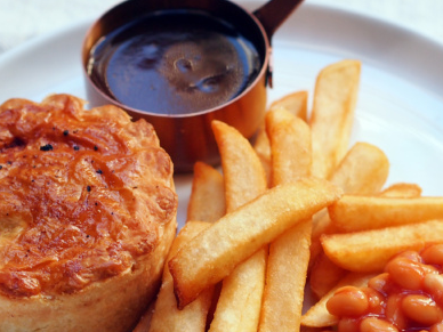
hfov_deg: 11.1
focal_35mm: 178
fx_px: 2278
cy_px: 208
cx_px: 244
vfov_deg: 8.3
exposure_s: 1/125
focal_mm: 45
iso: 200
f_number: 3.2
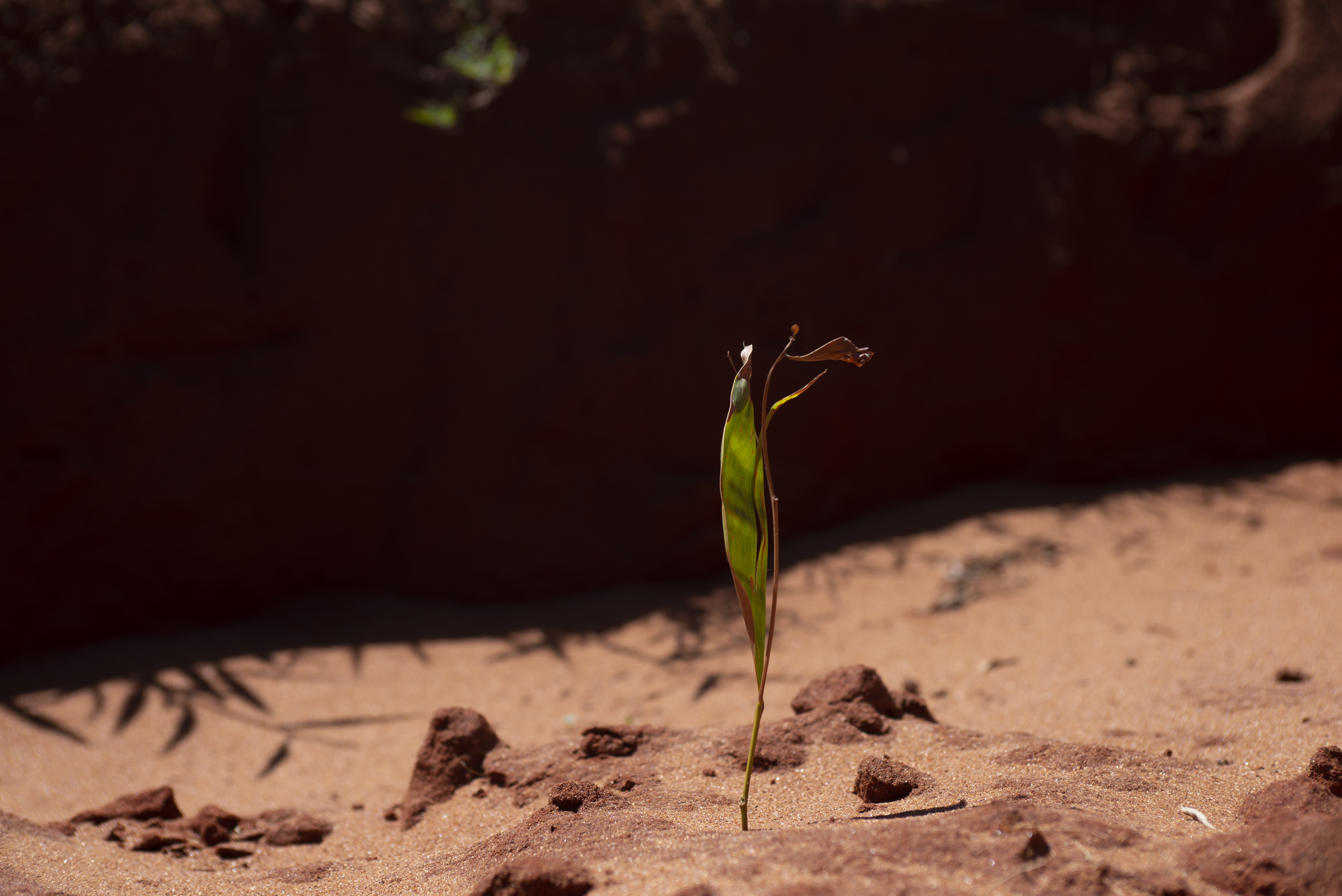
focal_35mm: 70
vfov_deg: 19.5
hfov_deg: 28.8
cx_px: 671
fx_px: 2610
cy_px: 448
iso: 125
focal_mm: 70
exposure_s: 1/1000
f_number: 5.6
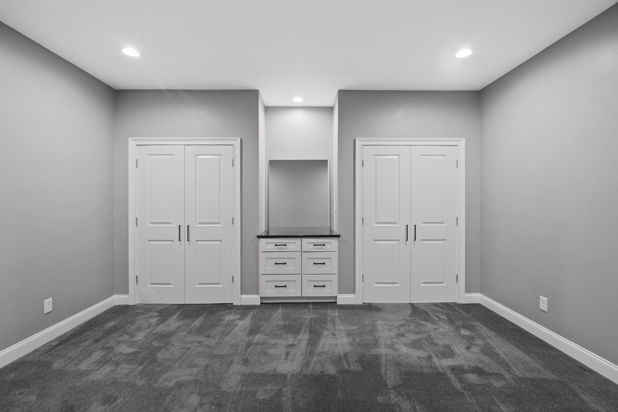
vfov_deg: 73.7
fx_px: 275
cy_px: 206
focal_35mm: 16
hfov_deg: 96.7
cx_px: 309
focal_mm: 16
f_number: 8
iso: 320
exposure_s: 2.5
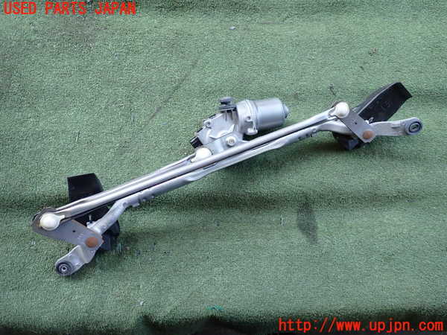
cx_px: 224
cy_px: 168
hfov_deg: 60.0
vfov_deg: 46.8
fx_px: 387
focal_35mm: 30
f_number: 2.3
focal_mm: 5.4
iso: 160
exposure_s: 1/125
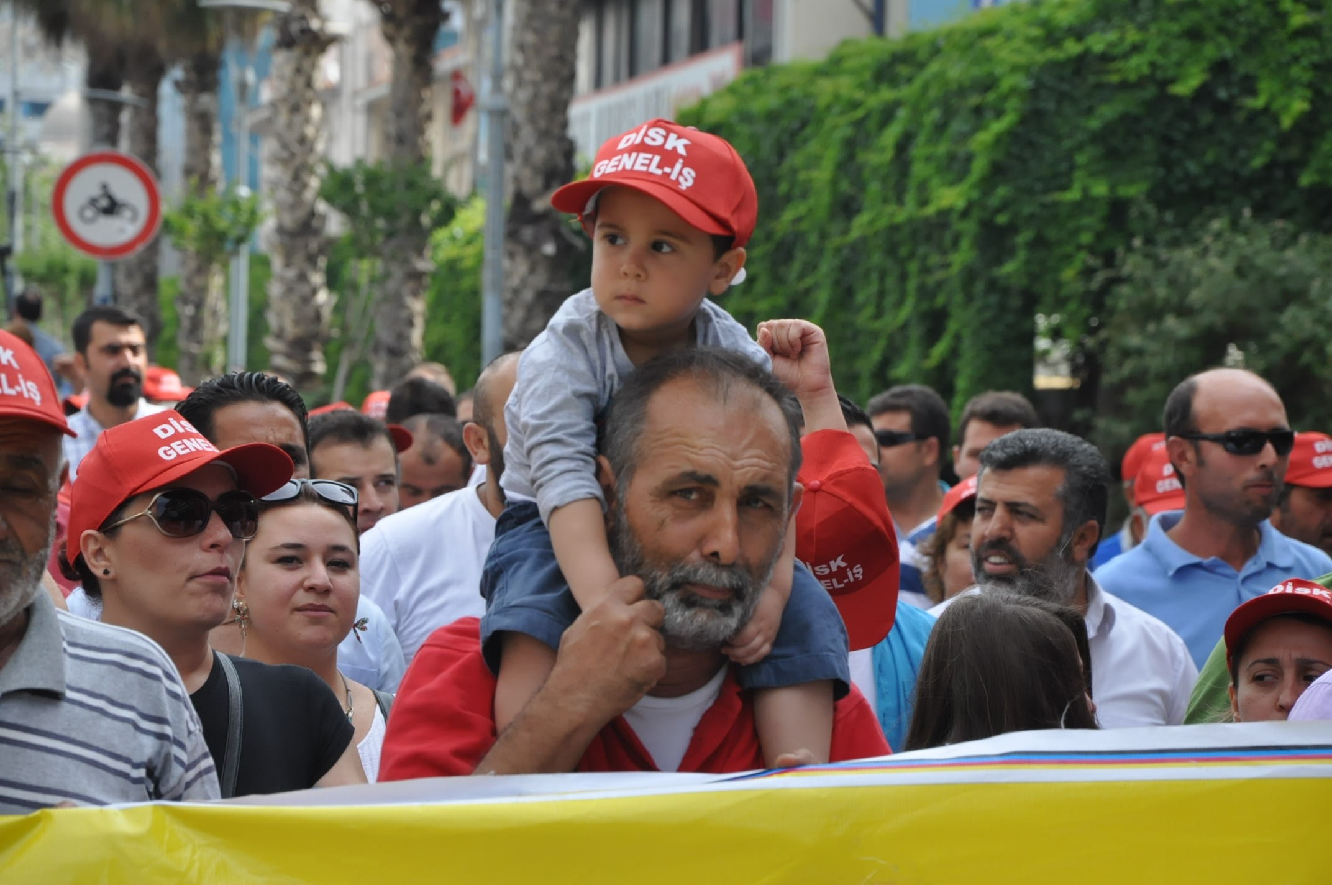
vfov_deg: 8.7
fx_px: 5820
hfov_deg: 13.1
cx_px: 666
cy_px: 442
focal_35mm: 158
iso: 800
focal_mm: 105
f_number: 8
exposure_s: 1/1000
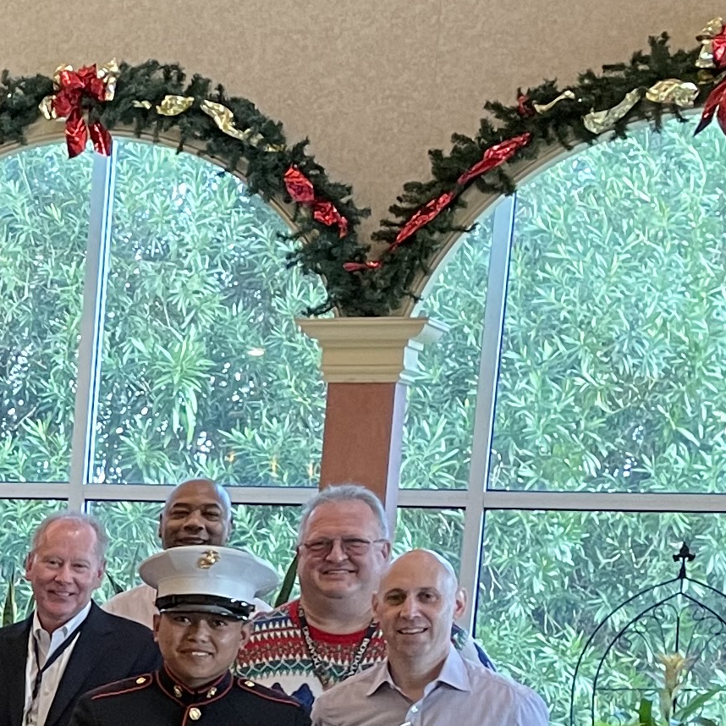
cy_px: 877
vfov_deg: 15.5
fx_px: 2563
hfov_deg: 14.1
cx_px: -626
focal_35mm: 108
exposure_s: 1/60
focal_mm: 4.2
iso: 200
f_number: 1.6
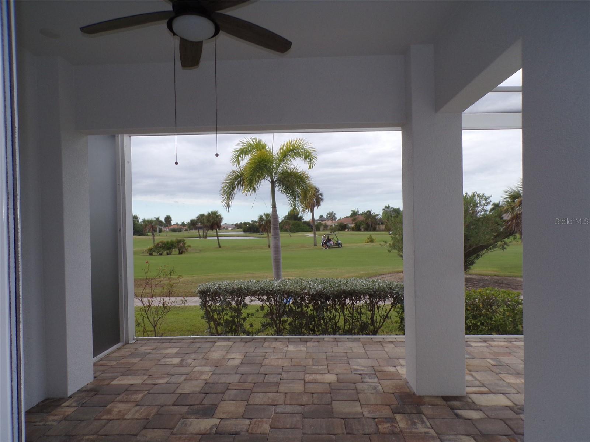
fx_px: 409
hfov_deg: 71.6
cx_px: 295
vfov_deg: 56.8
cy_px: 221
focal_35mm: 24
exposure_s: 1/125
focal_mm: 4.3
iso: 80
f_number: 5.8
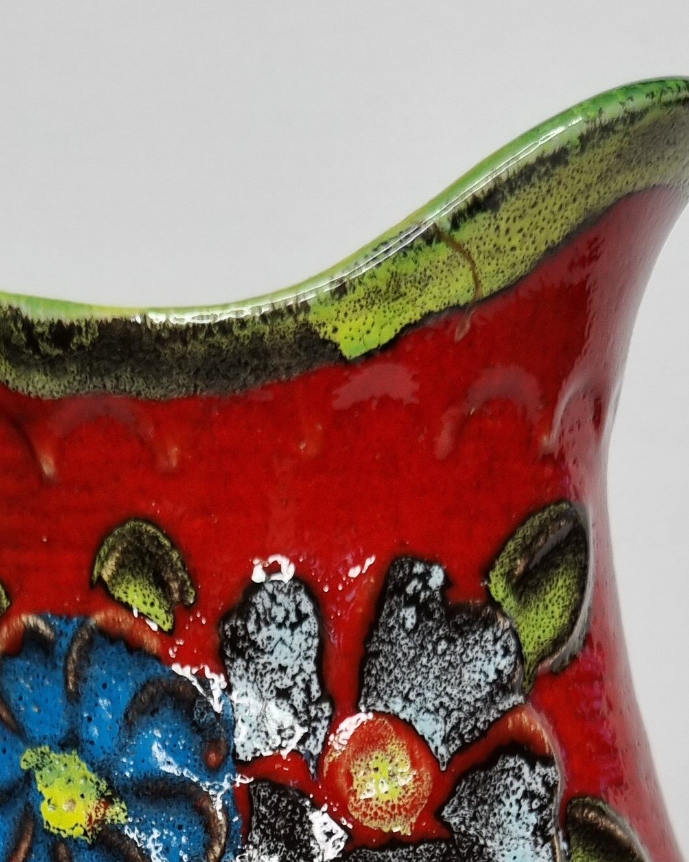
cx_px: 193
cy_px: 1110
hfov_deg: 19.8
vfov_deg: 22.3
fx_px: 1963
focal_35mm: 77
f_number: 1.8
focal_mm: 5.4
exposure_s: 1/139
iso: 50
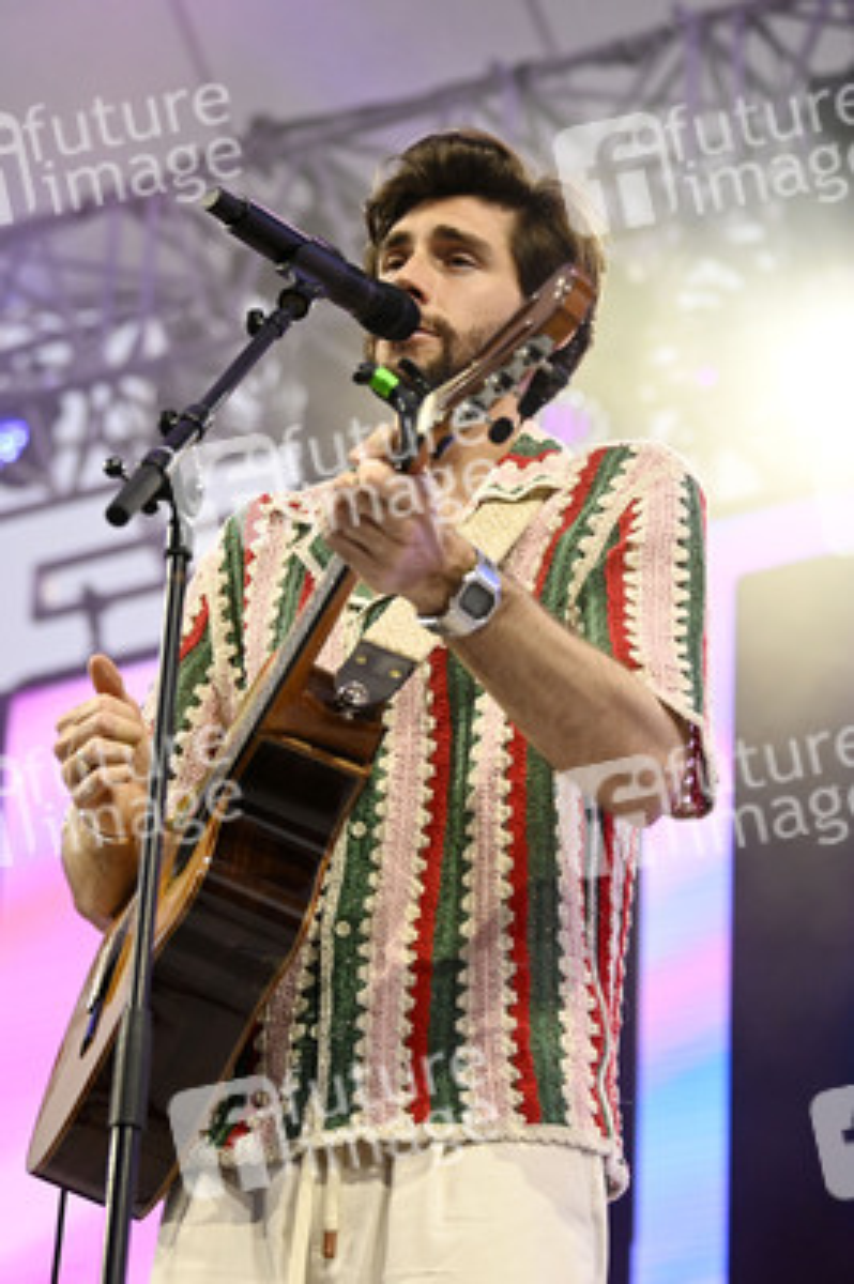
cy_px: 642
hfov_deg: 18.2
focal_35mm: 75
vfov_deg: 27.0
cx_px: 427
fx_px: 2673
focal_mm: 75
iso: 2000
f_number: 3.5
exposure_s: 1/2000
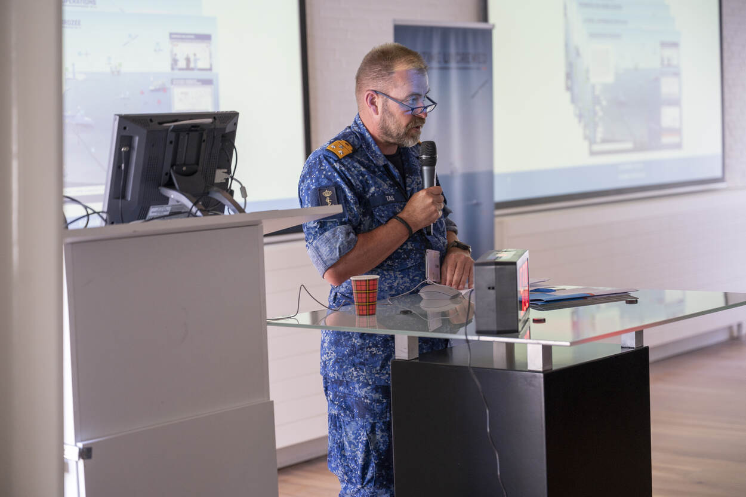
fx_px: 1450
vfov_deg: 19.4
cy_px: 248
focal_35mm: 70
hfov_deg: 28.9
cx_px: 373
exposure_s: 1/125
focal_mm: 70
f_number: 3.2
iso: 1100
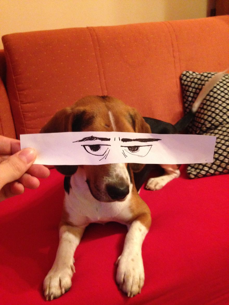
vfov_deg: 55.3
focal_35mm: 33
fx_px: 291
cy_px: 152
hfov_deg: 43.0
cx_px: 114
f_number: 2.4
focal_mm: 4.12
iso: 500
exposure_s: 1/15
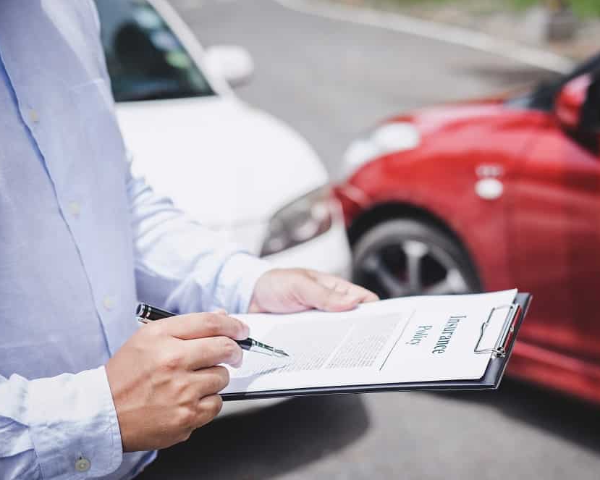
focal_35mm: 60
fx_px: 1065
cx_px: 355
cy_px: 240
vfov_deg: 25.4
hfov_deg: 31.4
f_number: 2.5
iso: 200
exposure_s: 1/2000
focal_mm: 35
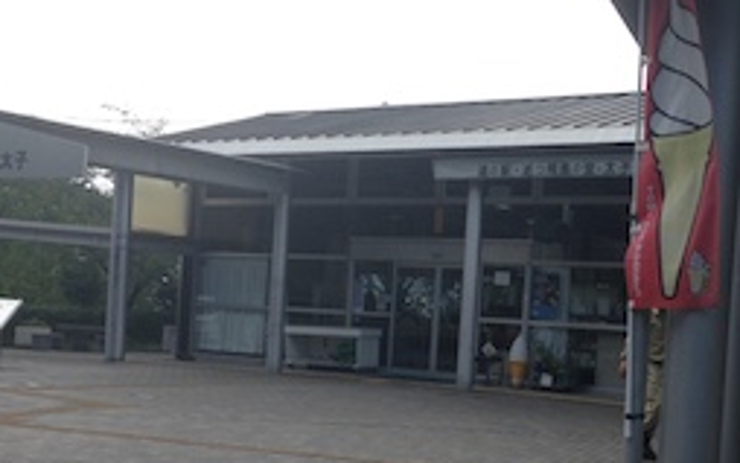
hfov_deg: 31.0
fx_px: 1332
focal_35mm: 66
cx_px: 428
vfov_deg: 19.6
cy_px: 349
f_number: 2.4
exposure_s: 1/775
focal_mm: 4.12
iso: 50
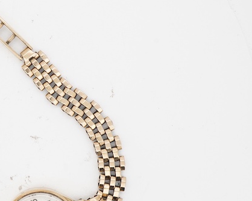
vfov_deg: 16.9
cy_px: 124
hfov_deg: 20.5
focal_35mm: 91
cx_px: 11
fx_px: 678
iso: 250
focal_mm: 30
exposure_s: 1/125
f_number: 22
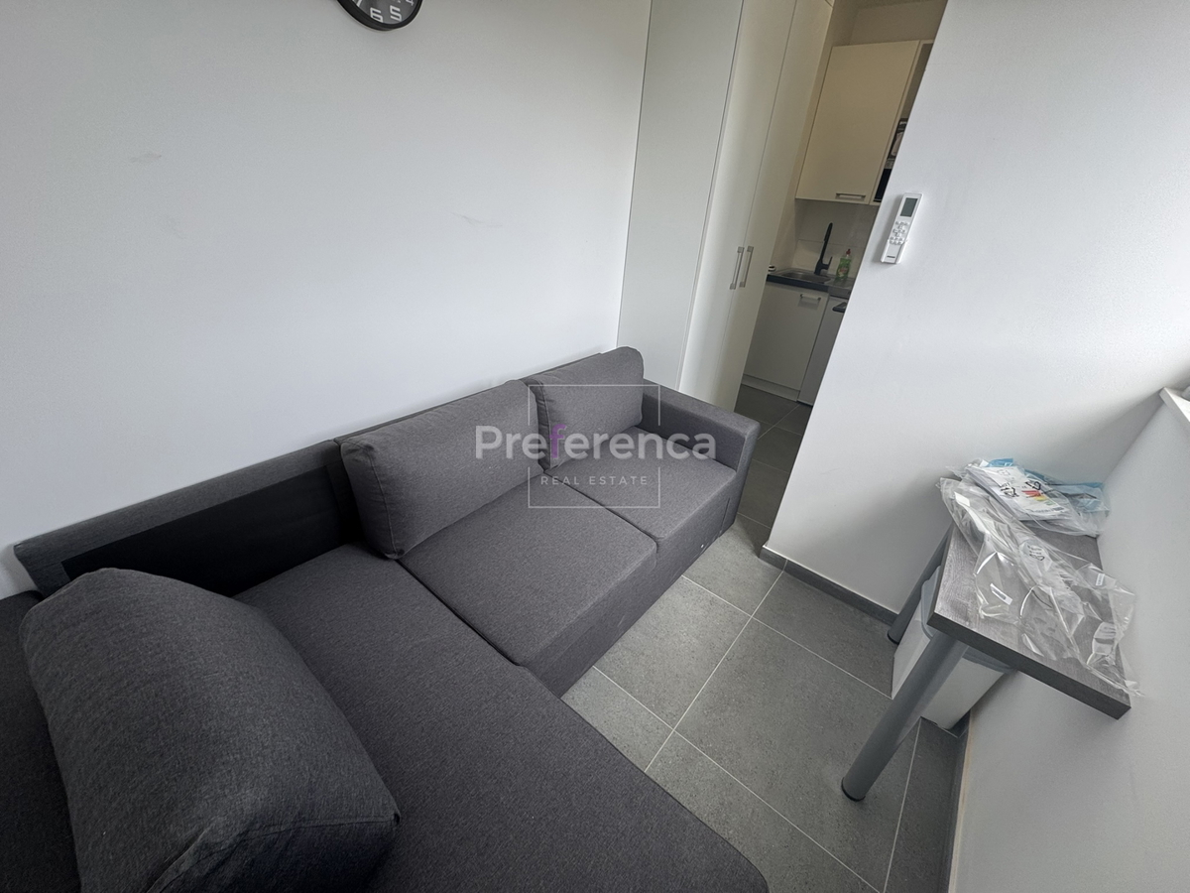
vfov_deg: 85.7
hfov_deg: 102.1
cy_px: 446
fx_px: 481
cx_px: 595
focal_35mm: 14
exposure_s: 1/101
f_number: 2.2
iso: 40
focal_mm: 2.22
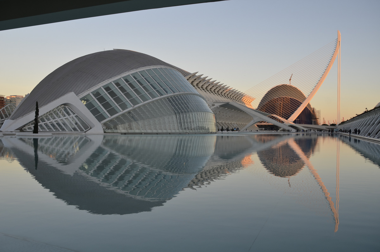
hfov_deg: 57.3
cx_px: 190
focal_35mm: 33
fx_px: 348
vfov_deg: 39.8
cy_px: 126
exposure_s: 1/125
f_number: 5.6
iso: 200
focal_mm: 22
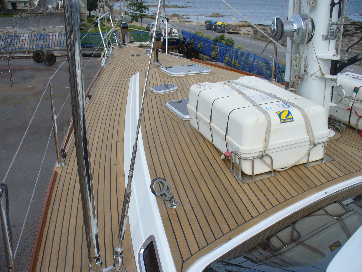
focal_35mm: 37
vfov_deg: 38.7
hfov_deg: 50.1
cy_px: 136
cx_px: 181
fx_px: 387
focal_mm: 6.1
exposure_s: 1/250
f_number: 5.6
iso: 80
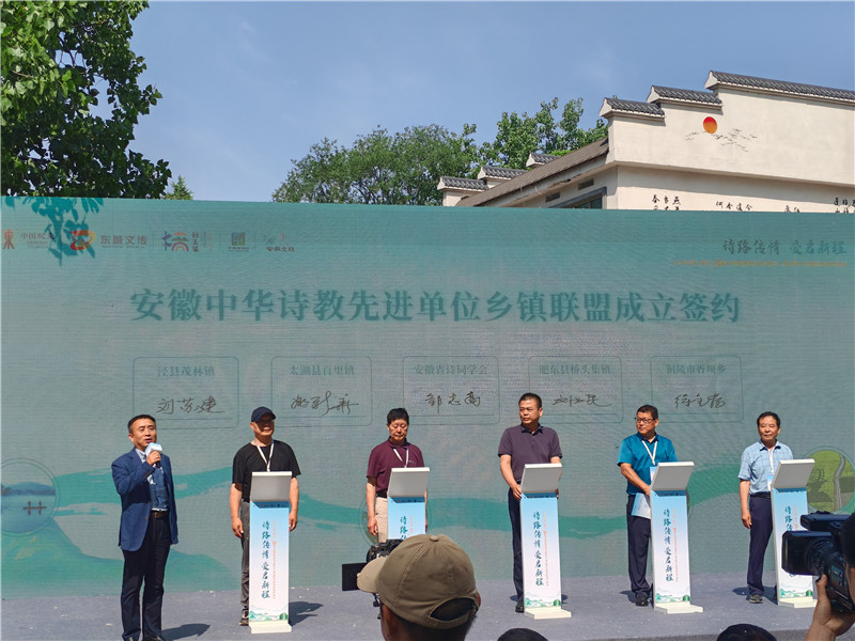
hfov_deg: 35.5
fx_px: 1334
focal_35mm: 54
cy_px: 320
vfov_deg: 27.0
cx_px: 428
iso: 50
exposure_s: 1/1400
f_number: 1.95
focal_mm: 5.52
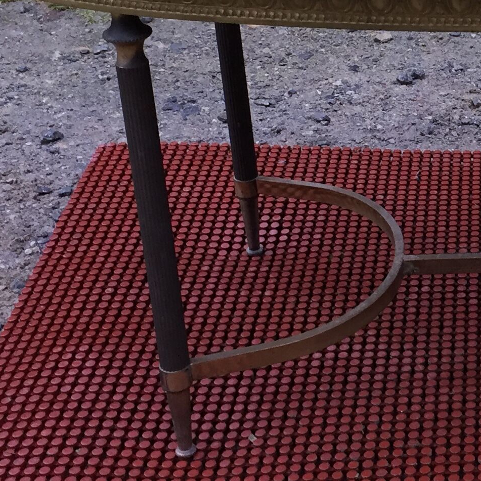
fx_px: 1383
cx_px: 524
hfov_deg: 19.0
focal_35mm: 88
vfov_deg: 19.6
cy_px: 124
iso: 50
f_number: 2.2
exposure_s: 1/33
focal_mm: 4.15
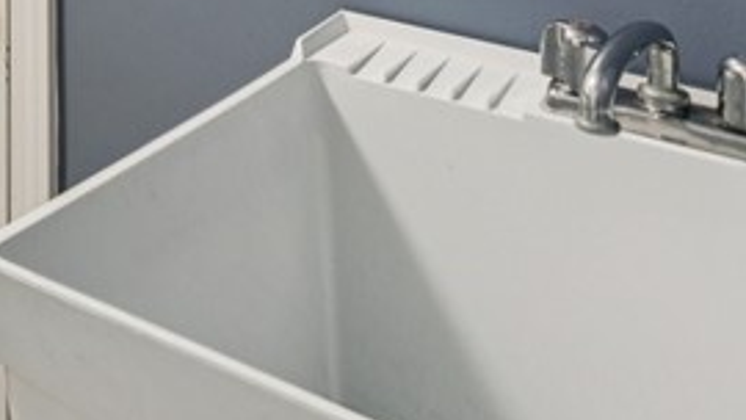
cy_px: -383
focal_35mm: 59
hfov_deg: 25.5
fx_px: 1167
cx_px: -403
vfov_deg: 16.4
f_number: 5.6
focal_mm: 14
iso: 200
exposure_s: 1/10
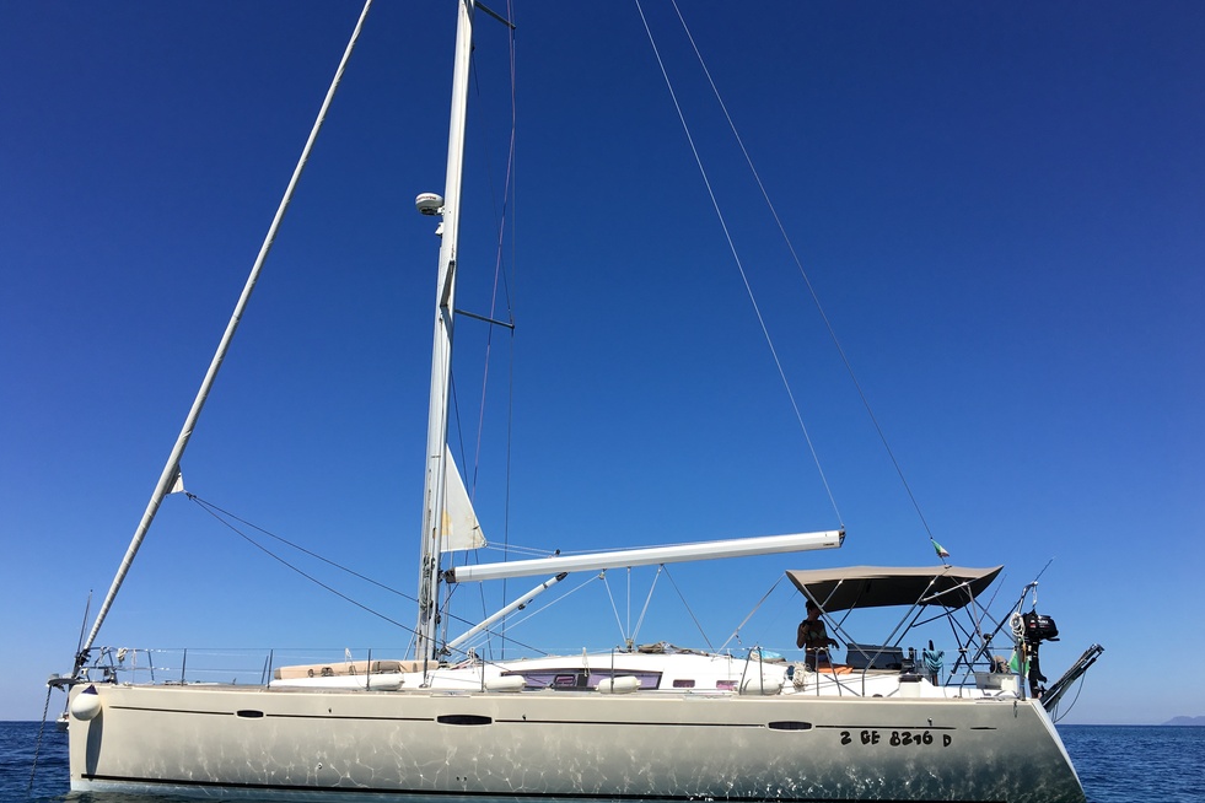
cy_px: 435
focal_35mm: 31
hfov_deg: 60.3
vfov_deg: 42.3
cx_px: 610
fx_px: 1038
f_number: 2.2
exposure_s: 1/2404
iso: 25
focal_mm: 4.15
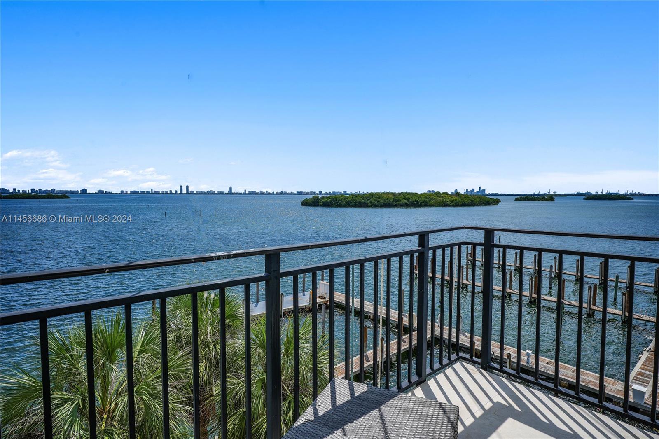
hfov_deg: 84.0
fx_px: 366
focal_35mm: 20
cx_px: 330
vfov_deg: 61.9
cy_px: 220
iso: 50
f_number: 8
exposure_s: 1/500
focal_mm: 20
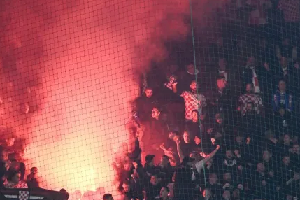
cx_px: 226
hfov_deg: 2.9
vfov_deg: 1.9
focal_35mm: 708
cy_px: 161
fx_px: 5900
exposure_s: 1/2500
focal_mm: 400
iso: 4000
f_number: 4
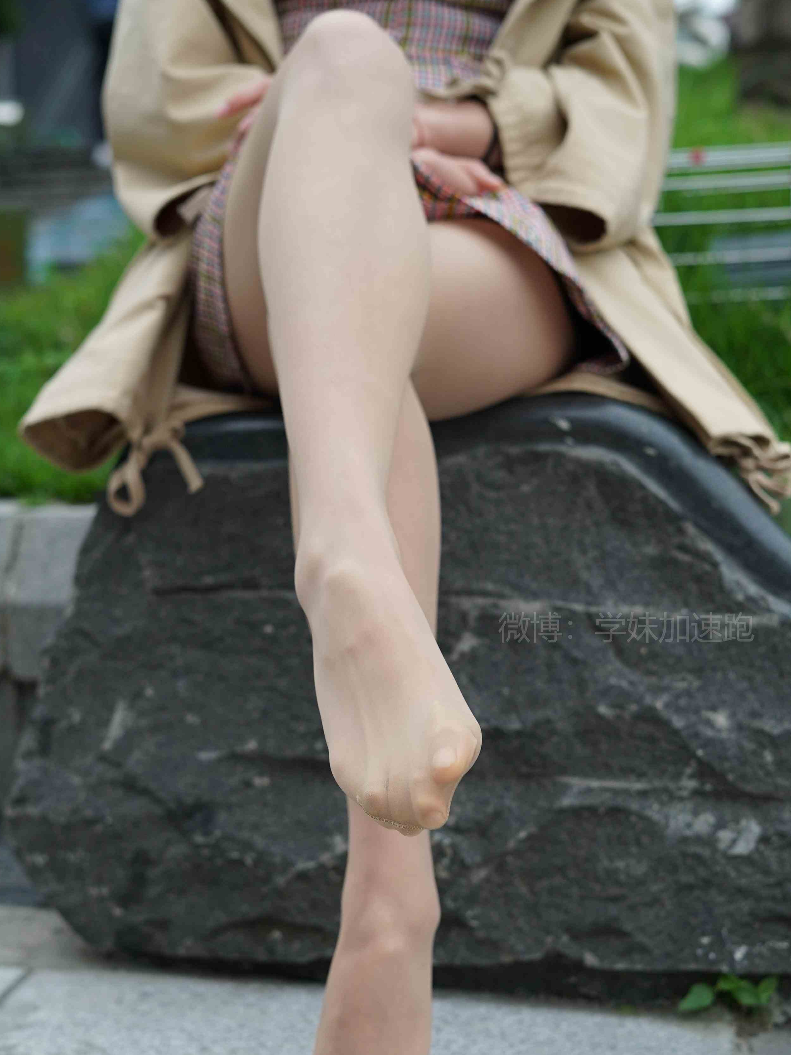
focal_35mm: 61
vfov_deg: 31.6
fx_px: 1858
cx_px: 392
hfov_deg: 24.0
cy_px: 627
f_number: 4
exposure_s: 1/60
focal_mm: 50
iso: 500
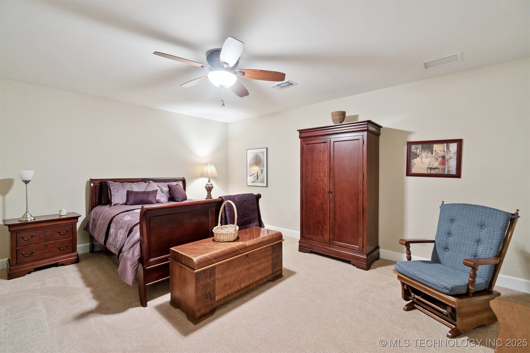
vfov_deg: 77.3
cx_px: 265
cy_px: 176
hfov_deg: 100.4
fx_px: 221
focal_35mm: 15
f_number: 6.3
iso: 200
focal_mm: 10
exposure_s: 1/2.5
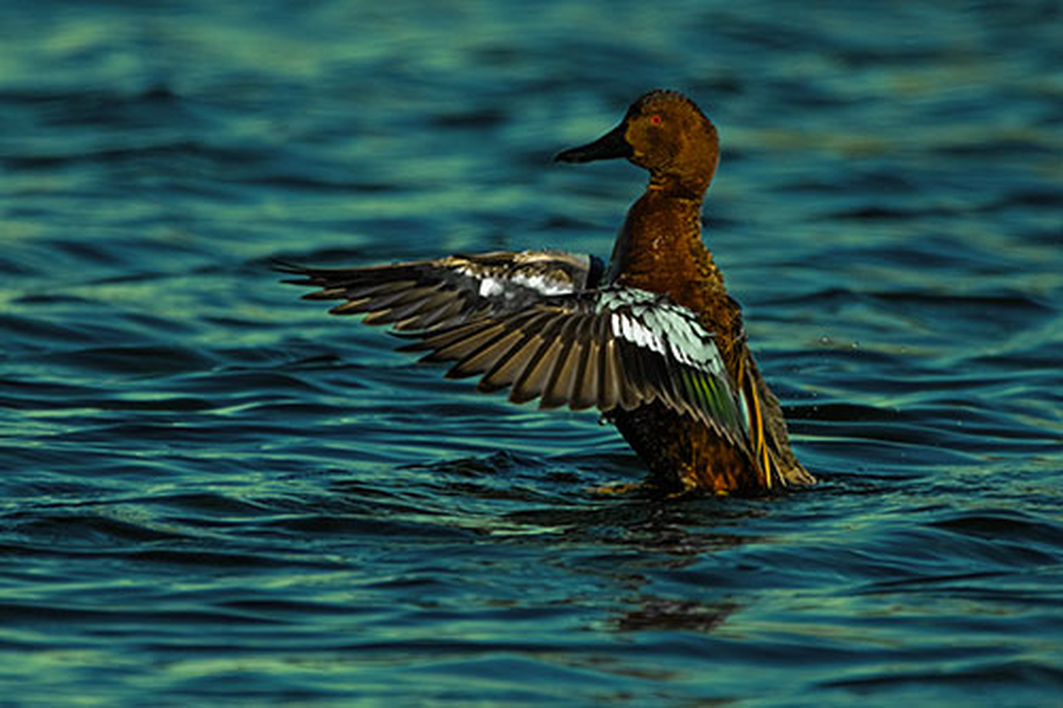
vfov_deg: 1.1
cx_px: 532
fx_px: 35420
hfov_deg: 1.7
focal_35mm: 1200
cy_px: 354
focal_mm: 1200
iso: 1250
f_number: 13
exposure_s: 1/2500
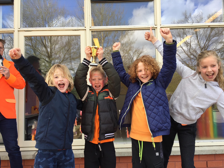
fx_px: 188
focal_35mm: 29
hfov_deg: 61.7
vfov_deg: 48.2
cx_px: 112
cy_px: 84
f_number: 2.2
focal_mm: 4.15
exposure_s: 1/293
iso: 32
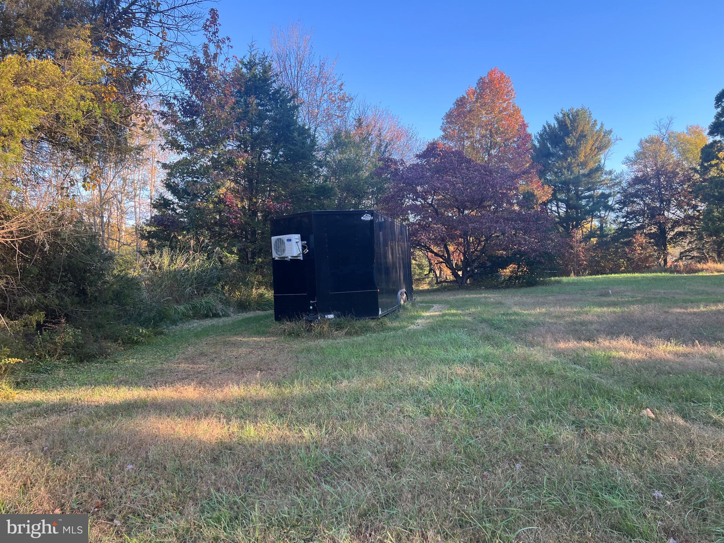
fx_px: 544
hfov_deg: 67.3
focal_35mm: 26
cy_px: 272
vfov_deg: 53.1
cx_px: 362
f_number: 1.5
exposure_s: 1/296
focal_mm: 5.7
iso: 50
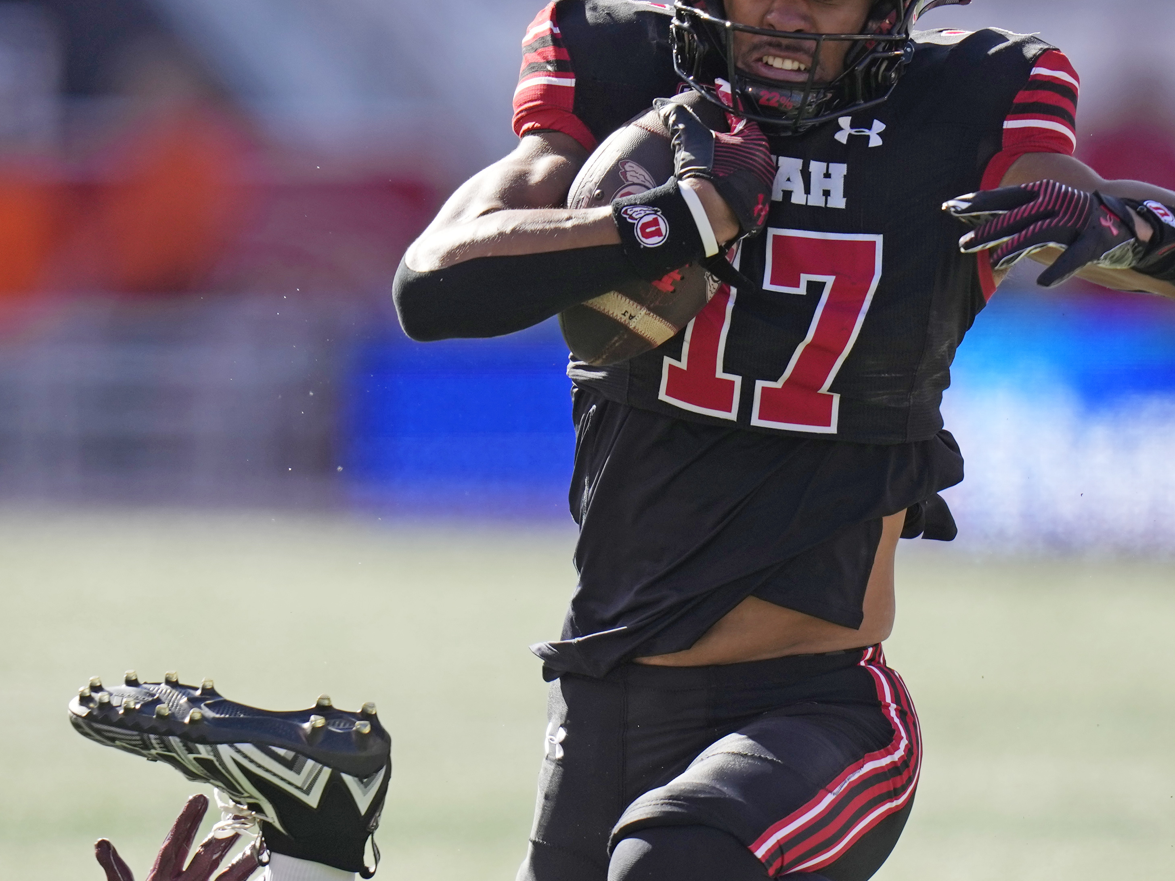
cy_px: 548
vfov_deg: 1.3
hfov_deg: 1.8
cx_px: 623
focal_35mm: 1113
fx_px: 37778
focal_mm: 400
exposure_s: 1/2000
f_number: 2.8
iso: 250
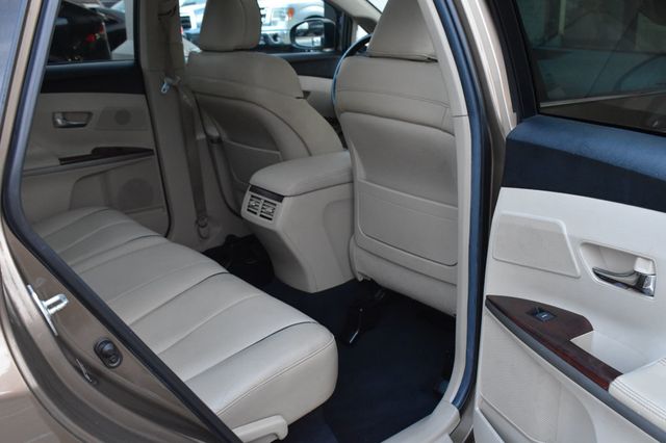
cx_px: 333
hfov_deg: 53.2
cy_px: 222
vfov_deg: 36.8
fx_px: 666
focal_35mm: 36
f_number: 7.1
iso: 2500
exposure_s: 1/40
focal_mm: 24
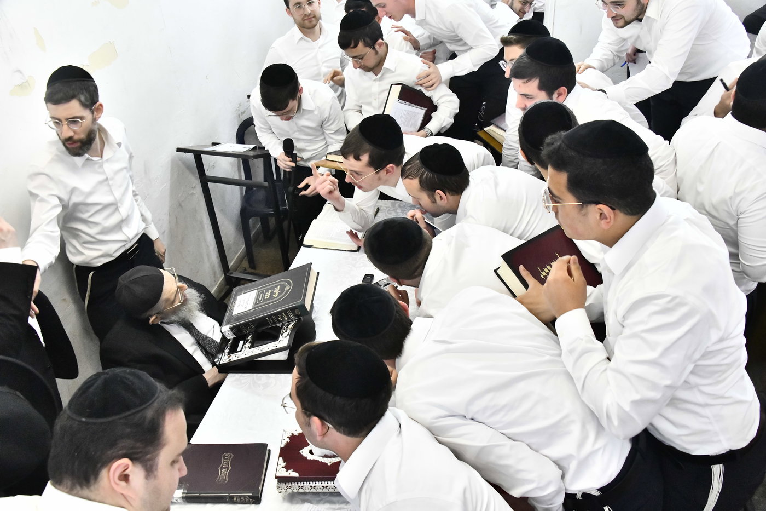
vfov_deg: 46.4
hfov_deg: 65.5
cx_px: 383
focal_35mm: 28
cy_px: 256
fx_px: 596
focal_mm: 28
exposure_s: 1/160
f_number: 9
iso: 8000
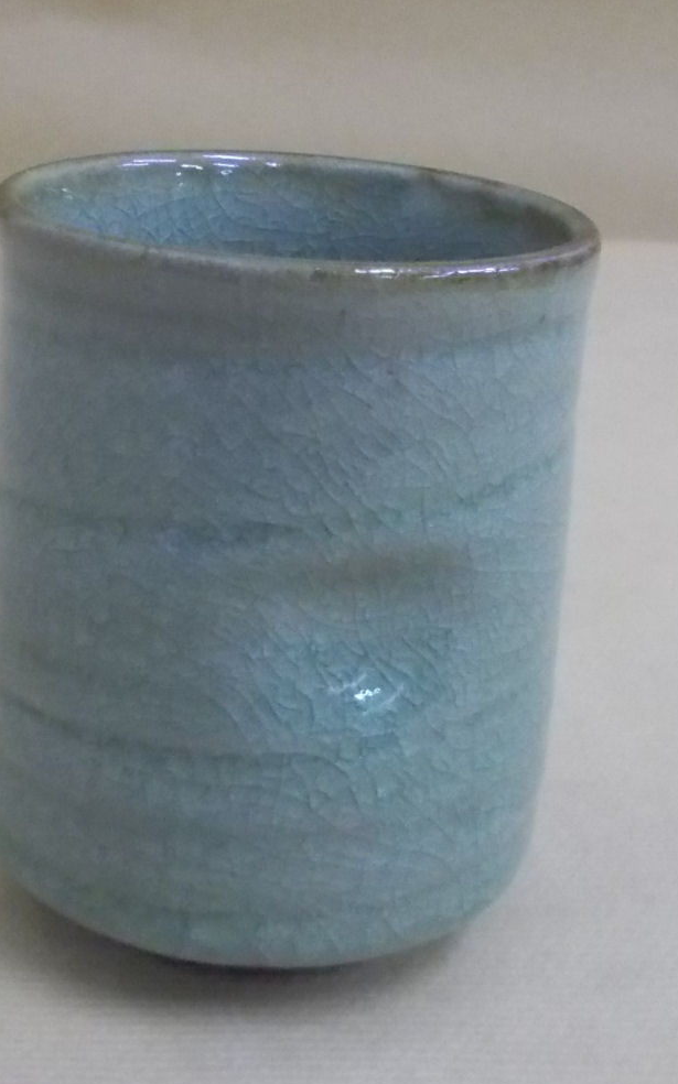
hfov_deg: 44.4
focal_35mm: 28
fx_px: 828
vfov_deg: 66.5
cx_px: 288
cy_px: 549
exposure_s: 1/80
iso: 800
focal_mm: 4.6
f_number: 3.2
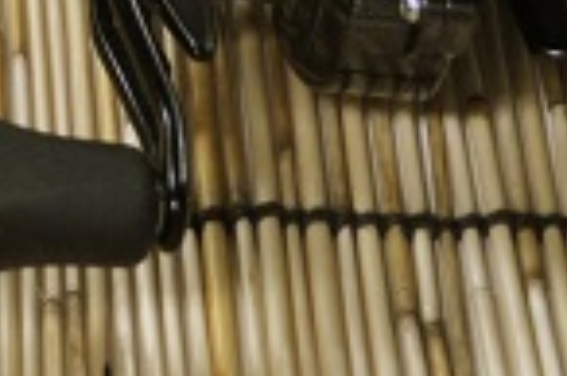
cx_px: -237
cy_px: -384
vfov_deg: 6.7
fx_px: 3115
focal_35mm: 198
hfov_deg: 10.1
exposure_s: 1/40
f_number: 4.5
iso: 800
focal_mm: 30
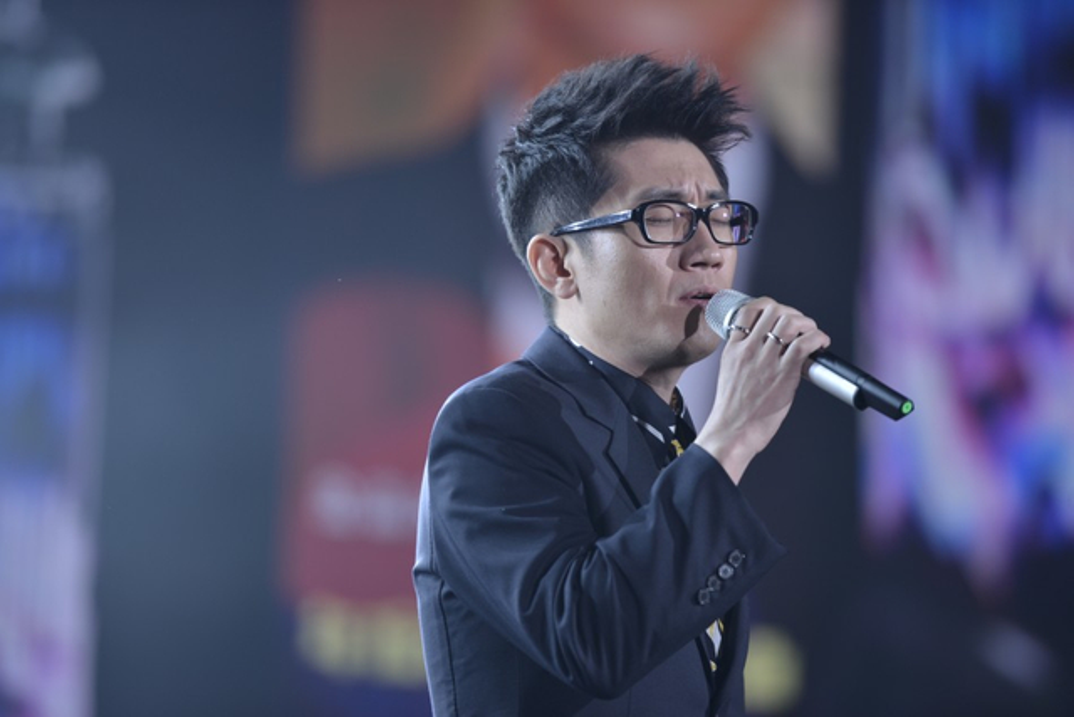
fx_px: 5968
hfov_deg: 10.3
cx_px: 537
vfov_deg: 6.9
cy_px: 358
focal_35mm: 200
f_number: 2.8
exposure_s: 1/250
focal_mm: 200
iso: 200
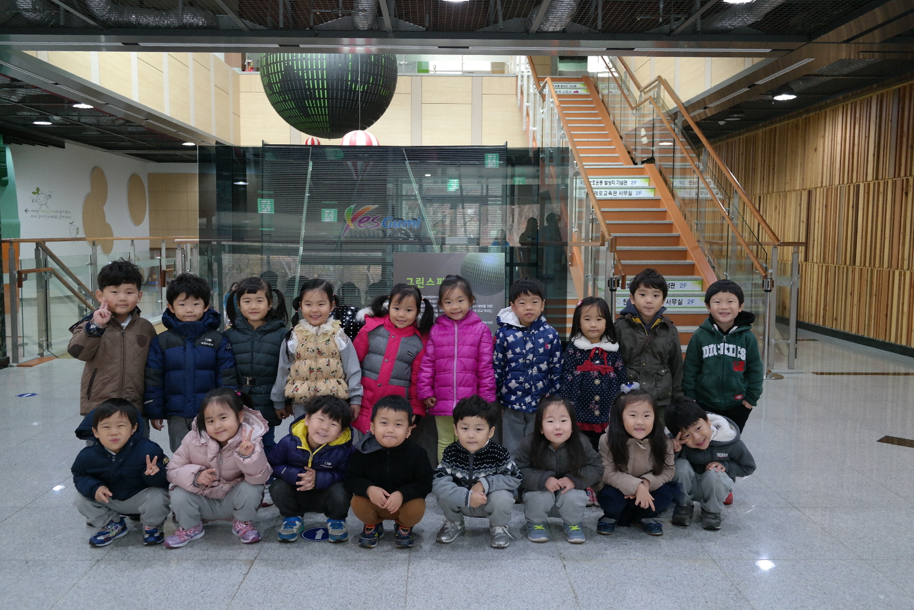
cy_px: 305
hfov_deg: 61.9
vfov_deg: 43.6
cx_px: 457
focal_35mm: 30
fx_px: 762
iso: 800
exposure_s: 1/40
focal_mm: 20
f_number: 3.5
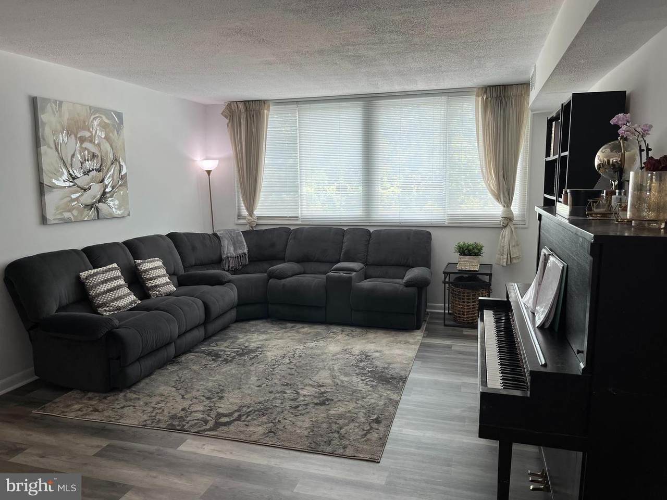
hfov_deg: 67.3
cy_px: 250
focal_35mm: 26
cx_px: 334
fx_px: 501
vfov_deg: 53.1
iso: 80
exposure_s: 1/120
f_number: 1.6
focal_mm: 5.1
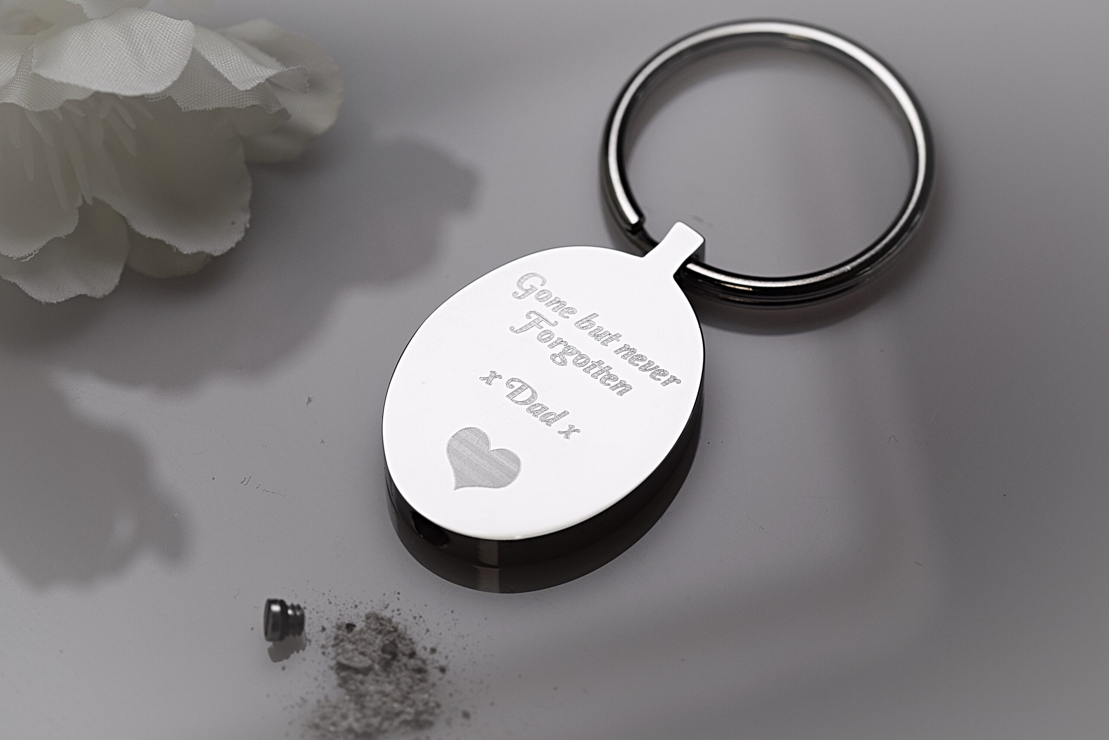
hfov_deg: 13.0
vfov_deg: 8.7
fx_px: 4852
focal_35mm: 158
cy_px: 370
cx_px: 554
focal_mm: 105
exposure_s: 1/320
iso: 200
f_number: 8
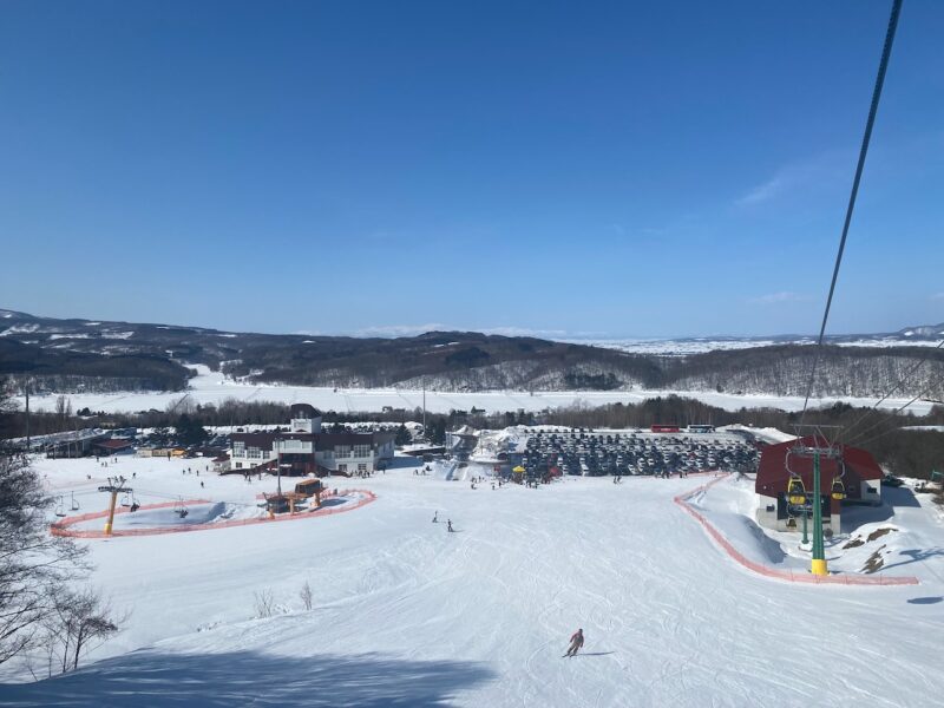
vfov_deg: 53.1
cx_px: 472
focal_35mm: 26
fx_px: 709
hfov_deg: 67.3
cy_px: 354
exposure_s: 1/9615
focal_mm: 4.25
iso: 32
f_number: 1.8
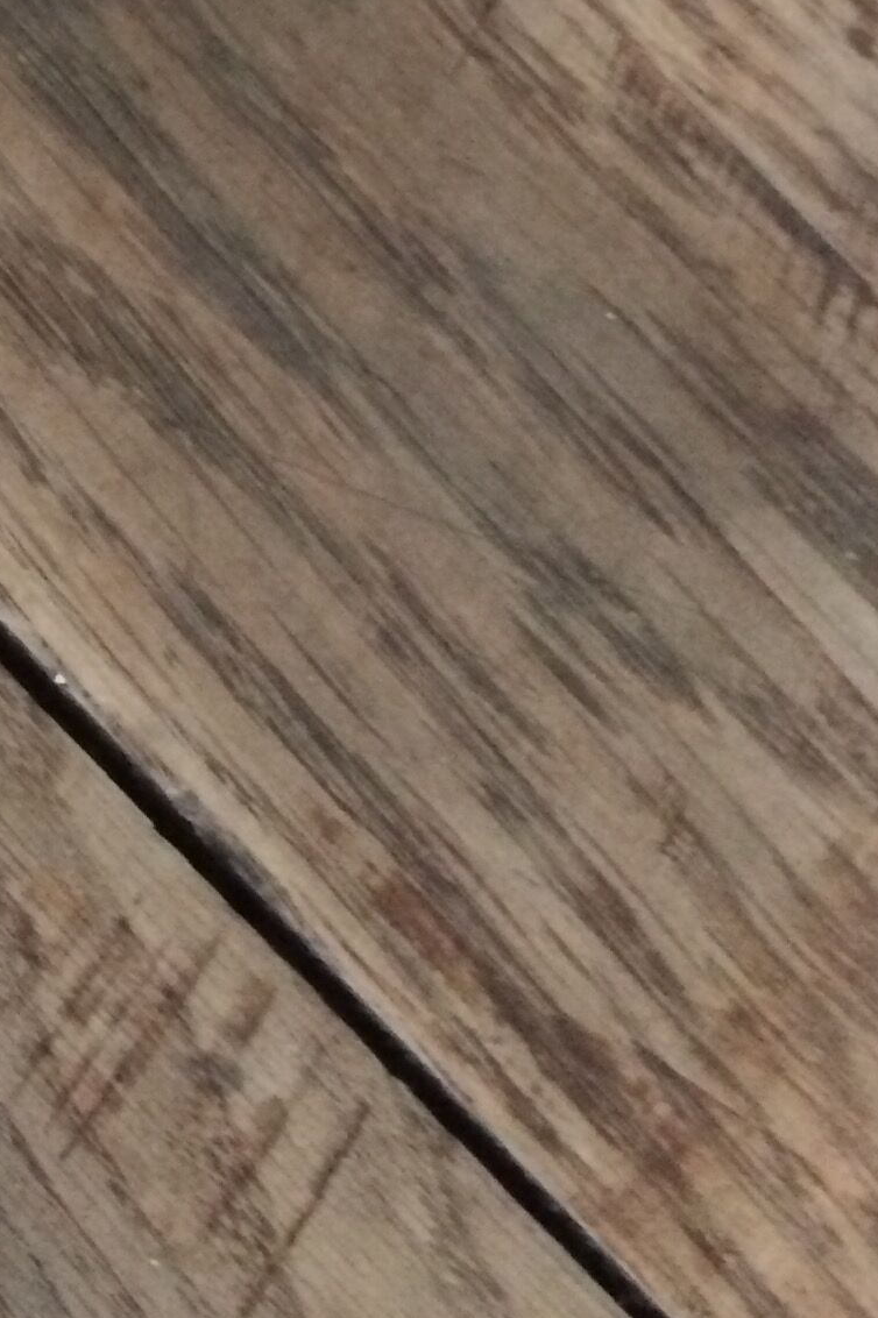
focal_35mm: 87
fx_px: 3184
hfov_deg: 14.7
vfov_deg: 21.0
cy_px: -459
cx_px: -390
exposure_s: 1/17
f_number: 2.2
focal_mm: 4.15
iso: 250
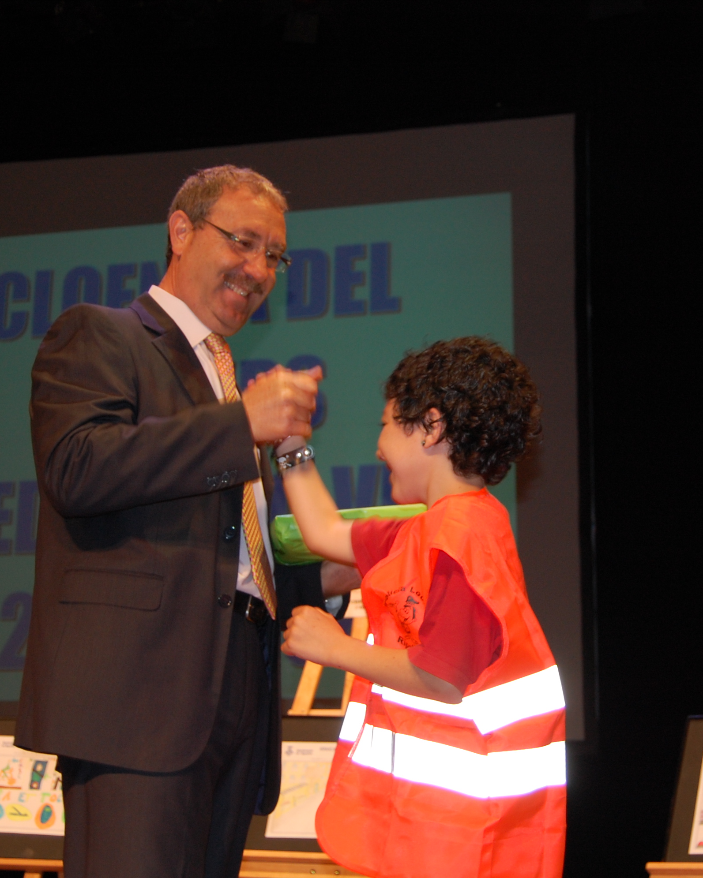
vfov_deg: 27.9
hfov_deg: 22.4
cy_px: 439
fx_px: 1768
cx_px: 462
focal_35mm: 68
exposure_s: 1/60
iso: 400
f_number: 4.5
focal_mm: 32
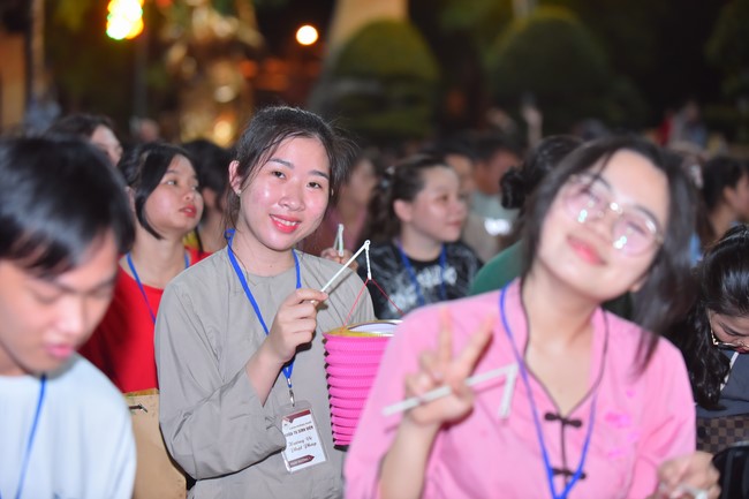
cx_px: 374
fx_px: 1789
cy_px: 250
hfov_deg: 23.7
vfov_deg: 15.9
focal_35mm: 86
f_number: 2.8
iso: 2000
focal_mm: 86
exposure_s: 1/200
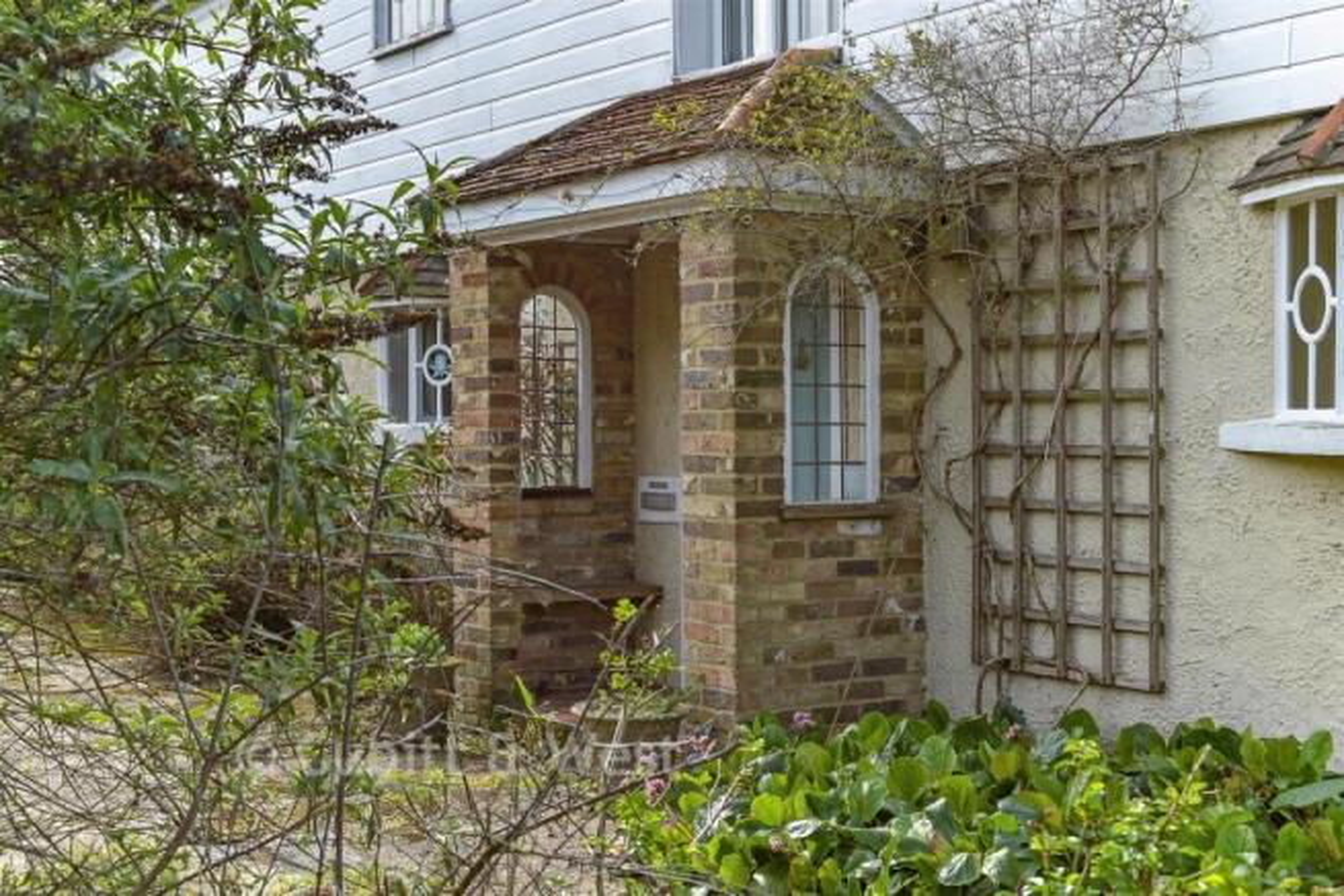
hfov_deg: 38.9
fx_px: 1904
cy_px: 448
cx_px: 672
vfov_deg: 26.5
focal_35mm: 51
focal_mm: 34
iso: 160
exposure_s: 1/100
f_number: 8
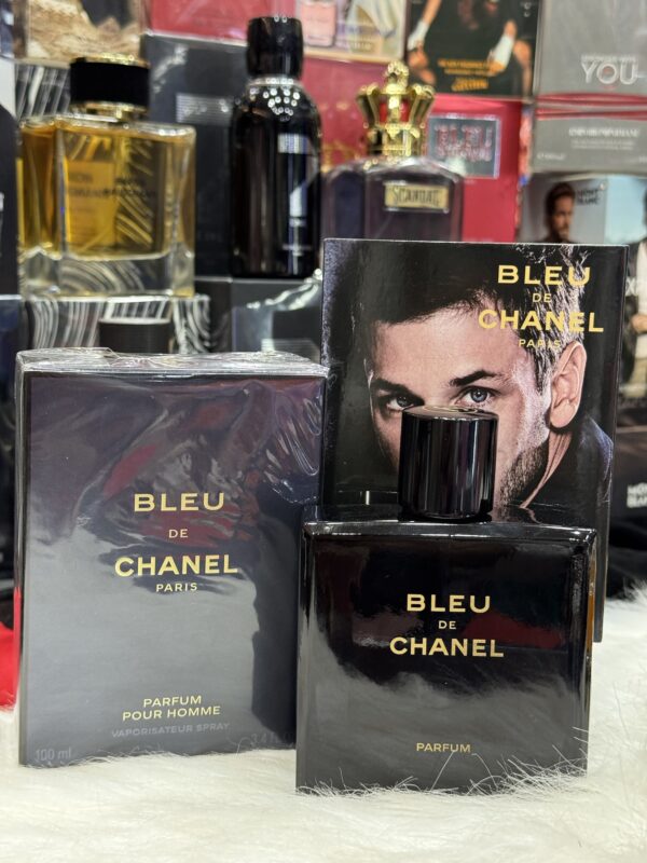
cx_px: 324
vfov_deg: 39.7
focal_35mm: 48
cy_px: 432
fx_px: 1196
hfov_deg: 30.3
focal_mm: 6.76
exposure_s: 1/50
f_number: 1.78
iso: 160
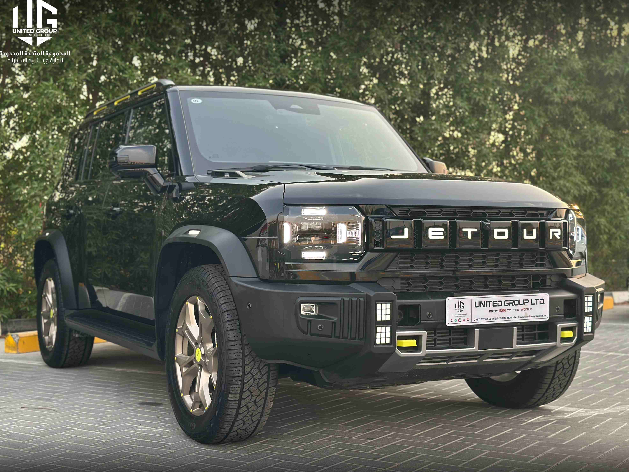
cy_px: 232
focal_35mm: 49
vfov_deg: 29.7
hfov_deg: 38.9
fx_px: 890
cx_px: 314
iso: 80
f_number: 0.89
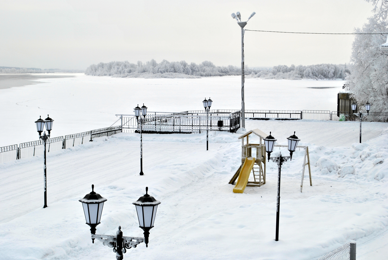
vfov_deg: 20.2
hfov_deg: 29.8
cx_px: 194
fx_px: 728
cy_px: 130
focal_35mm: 68
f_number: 8
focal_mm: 45
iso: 100
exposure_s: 1/250
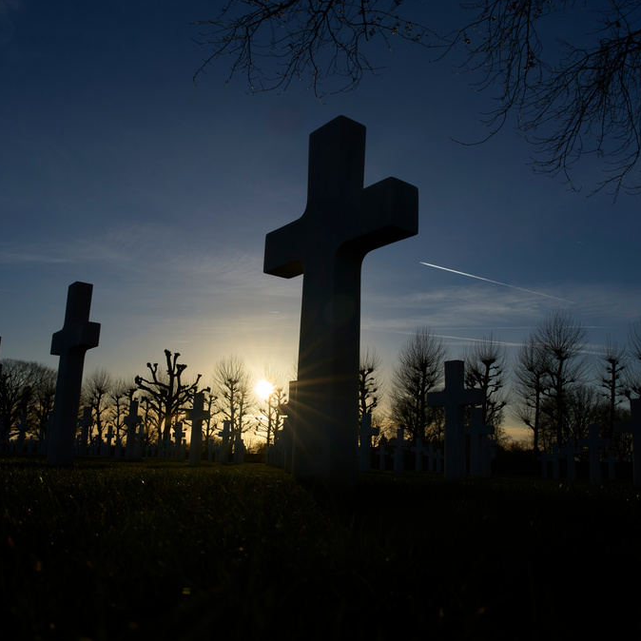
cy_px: 323
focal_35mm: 31
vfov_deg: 52.5
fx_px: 649
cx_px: 330
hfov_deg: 52.5
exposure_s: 1/800
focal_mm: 24
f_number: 16
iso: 320
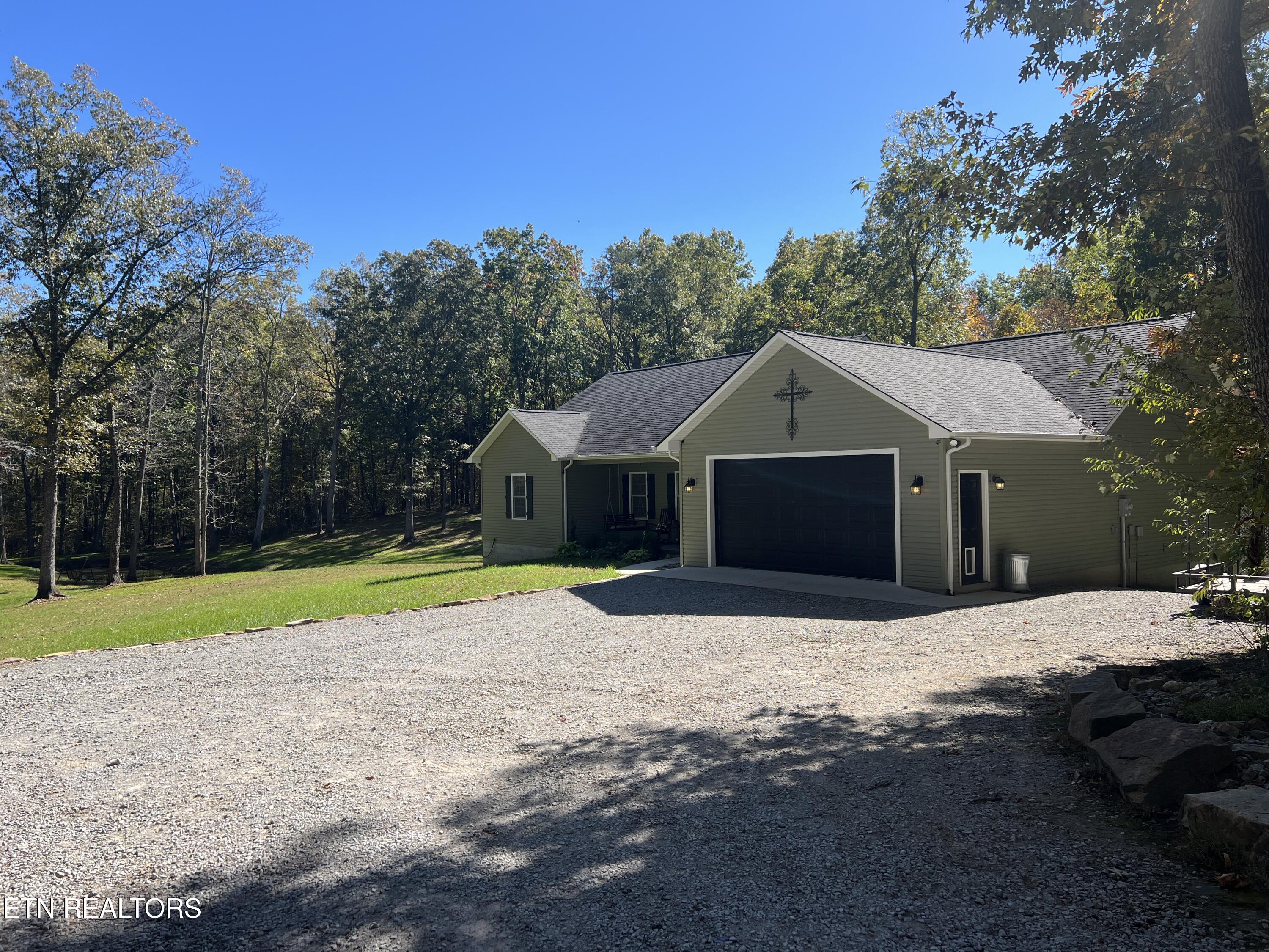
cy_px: 476
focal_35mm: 26
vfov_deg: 53.1
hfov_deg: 67.3
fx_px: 953
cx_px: 634
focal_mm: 5.7
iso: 50
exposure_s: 1/2208
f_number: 1.5
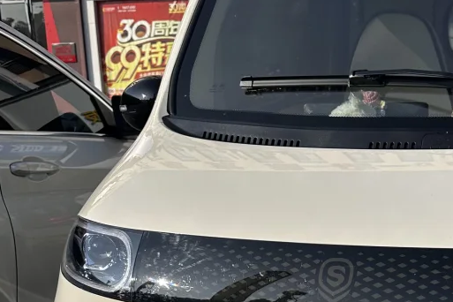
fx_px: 881
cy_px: 357
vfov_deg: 18.5
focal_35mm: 70
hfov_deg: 28.2
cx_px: 363
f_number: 1.78
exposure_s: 1/5263
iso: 80
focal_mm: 6.86
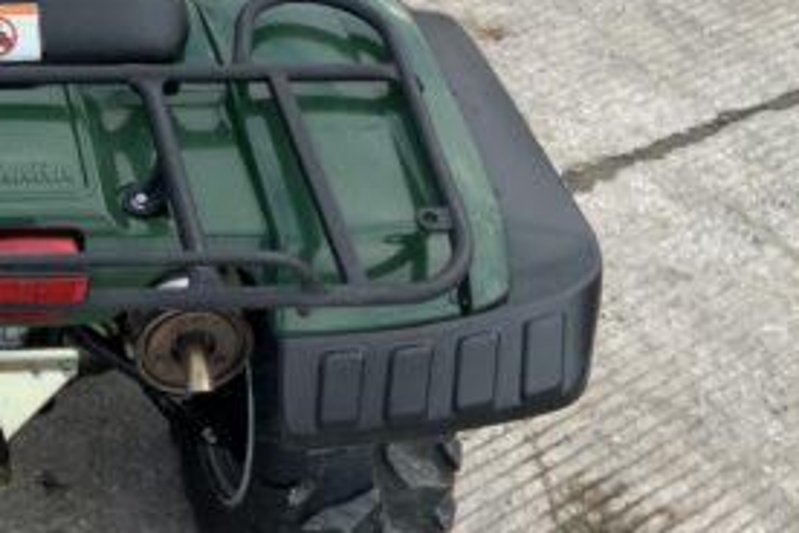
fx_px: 1553
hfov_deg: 27.2
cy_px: -20
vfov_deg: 18.8
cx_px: 0
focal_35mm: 70
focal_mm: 3
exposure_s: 1/228
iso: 16
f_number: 1.8
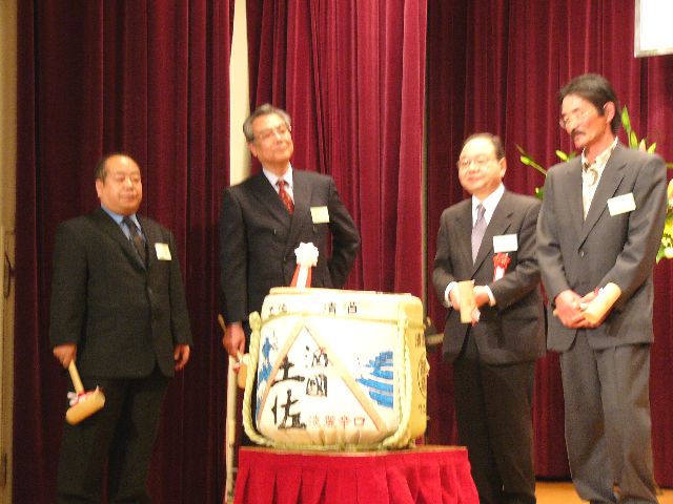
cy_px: 252
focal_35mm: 89
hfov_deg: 22.0
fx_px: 1730
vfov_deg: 16.6
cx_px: 336
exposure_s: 1/15
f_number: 2.8
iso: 200
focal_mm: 14.8
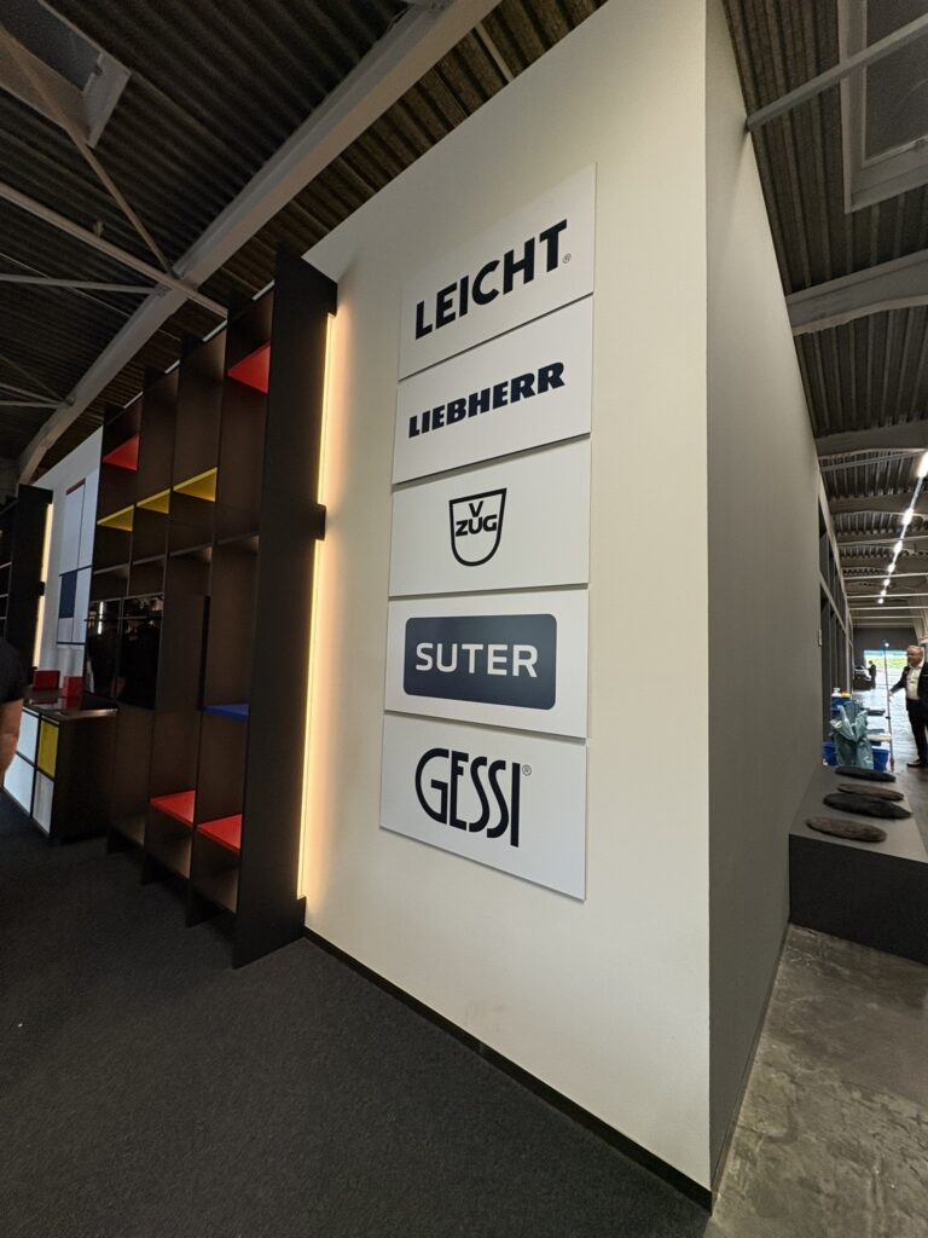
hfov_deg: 85.7
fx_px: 500
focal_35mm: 14
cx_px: 464
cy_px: 619
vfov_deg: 102.1
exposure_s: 1/50
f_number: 2.2
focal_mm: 2.22
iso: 200
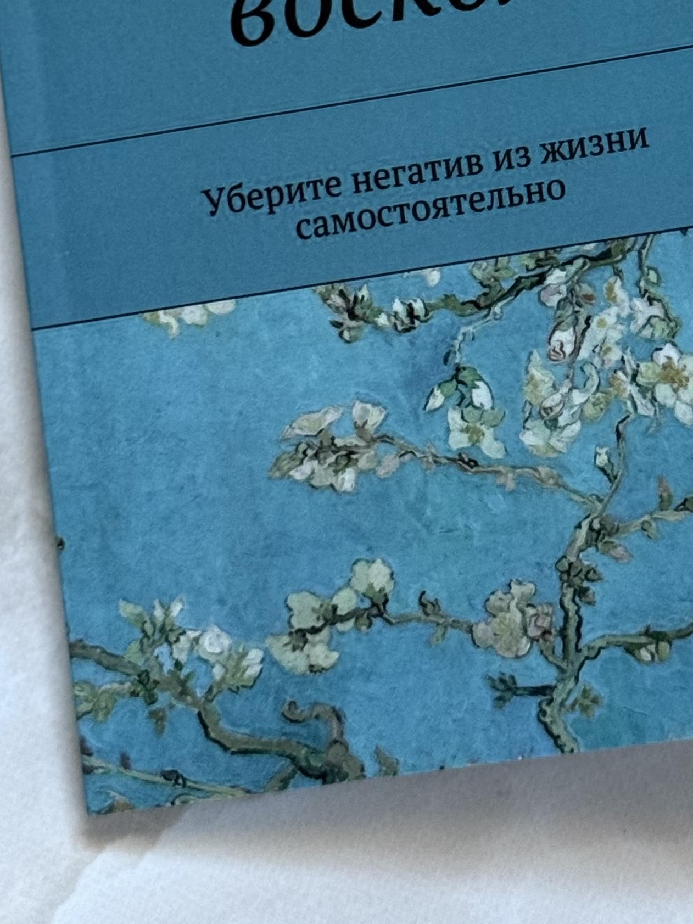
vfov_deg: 16.6
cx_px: 729
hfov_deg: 12.7
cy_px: -104
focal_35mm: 115
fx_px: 3070
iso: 250
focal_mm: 6.76
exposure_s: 1/60
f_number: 1.78
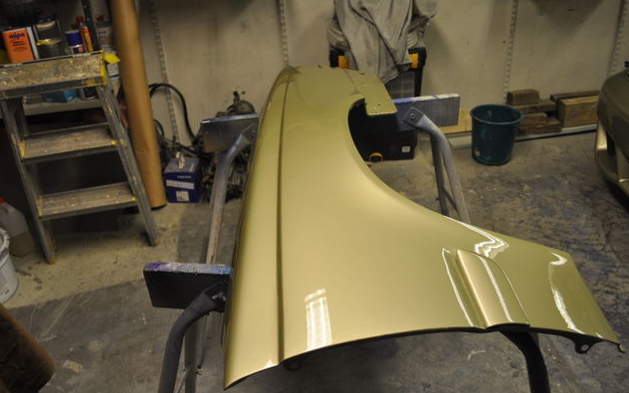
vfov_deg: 37.3
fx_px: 583
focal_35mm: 34
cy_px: 201
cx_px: 313
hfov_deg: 56.7
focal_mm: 22
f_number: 4
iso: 400
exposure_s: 1/60
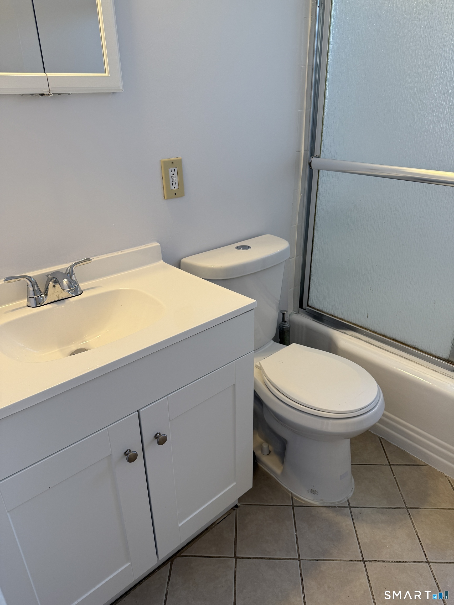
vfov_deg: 71.6
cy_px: 302
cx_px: 227
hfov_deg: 56.8
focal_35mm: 24
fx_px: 420
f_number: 1.78
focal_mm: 6.76
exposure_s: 1/120
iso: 64
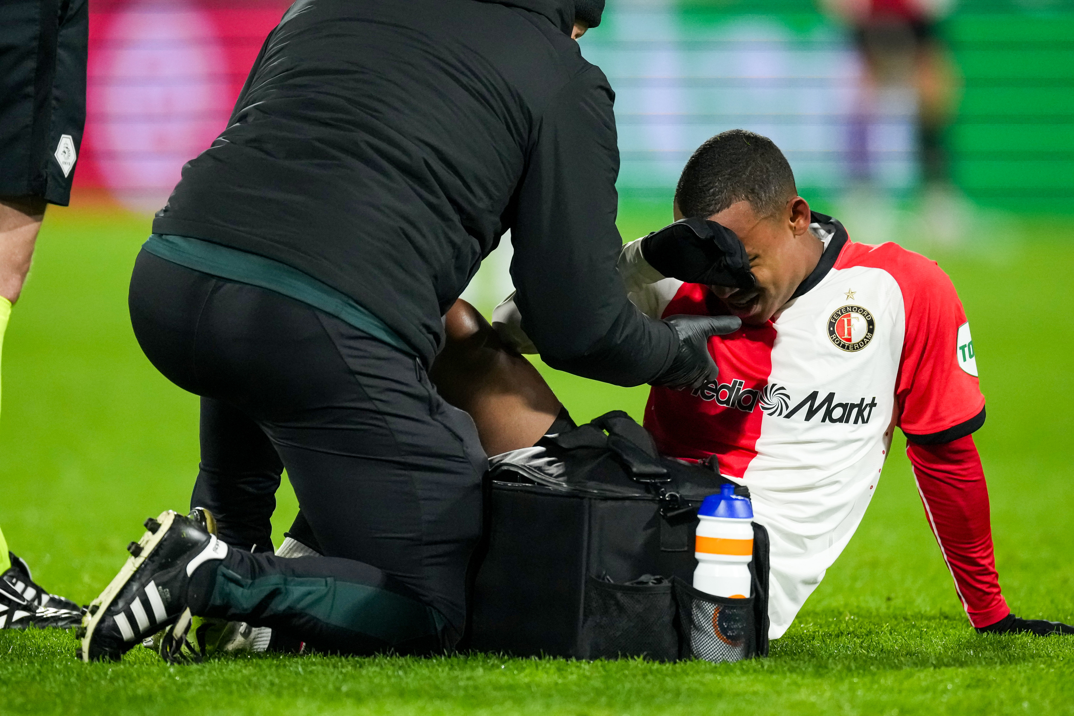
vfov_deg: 1.5
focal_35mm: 900
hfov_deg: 2.3
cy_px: 358
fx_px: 26848
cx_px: 537
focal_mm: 600
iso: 4000
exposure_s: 1/1600
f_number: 4
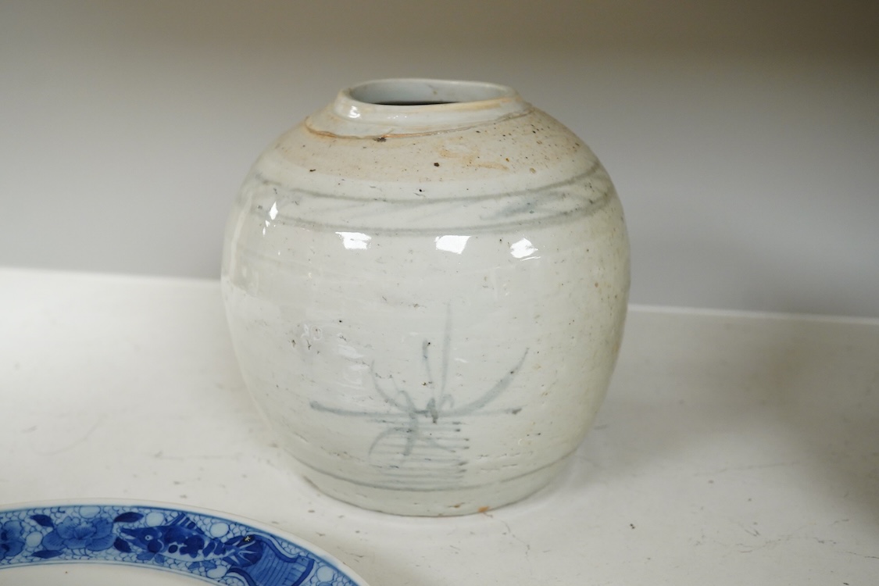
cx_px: 440
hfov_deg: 43.6
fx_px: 1099
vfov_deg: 29.9
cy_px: 293
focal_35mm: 45
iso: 2500
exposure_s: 1/160
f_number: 8
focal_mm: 30
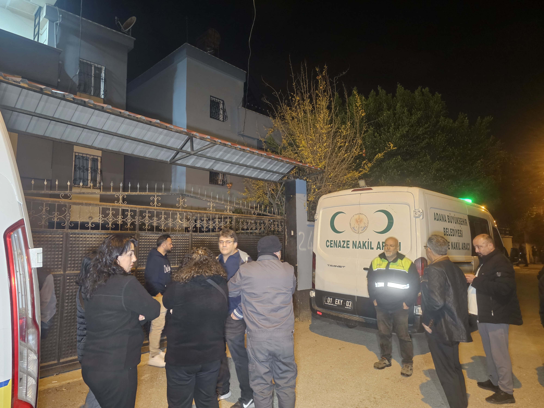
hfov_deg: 73.9
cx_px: 272
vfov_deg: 58.9
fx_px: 361
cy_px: 204
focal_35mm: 23
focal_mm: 6.3
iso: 800
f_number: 1.7
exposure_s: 1/25
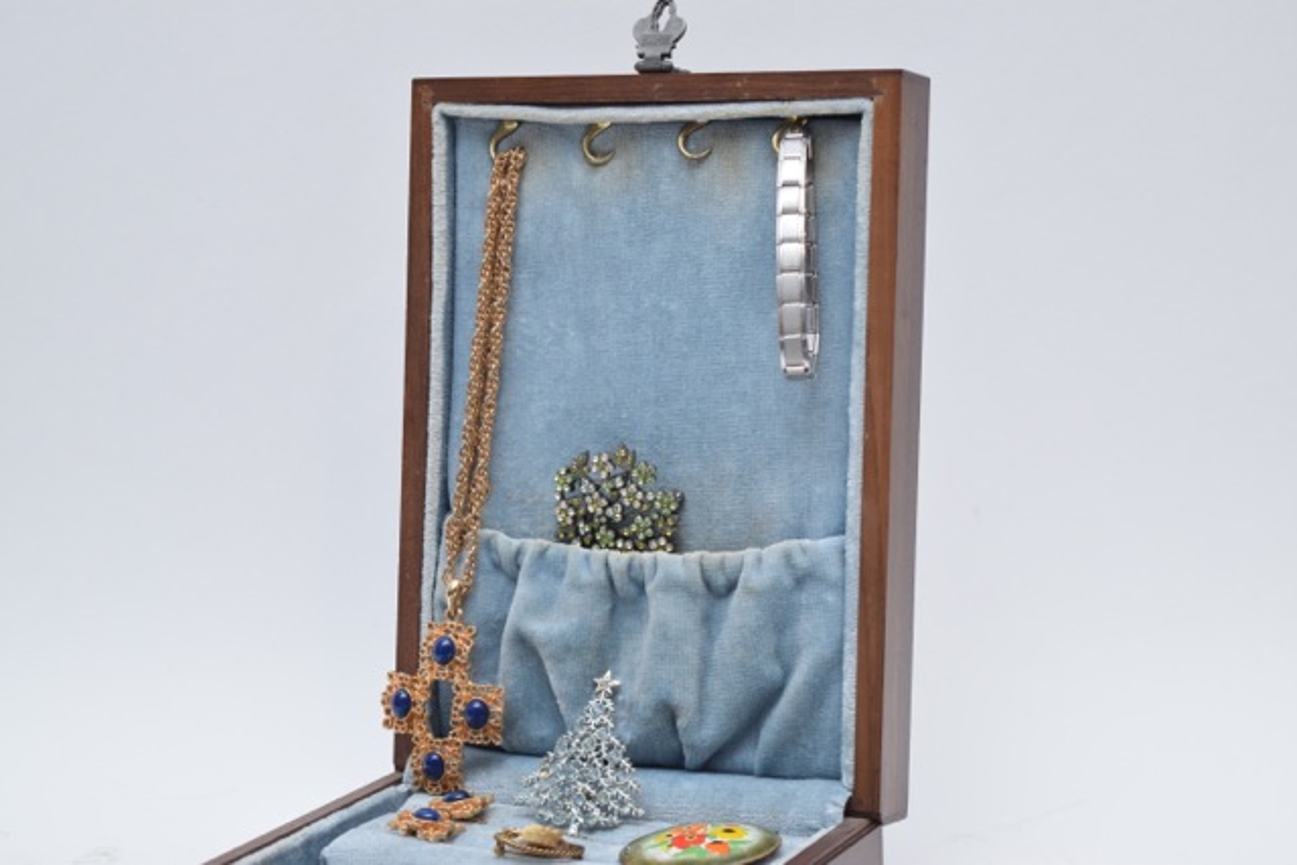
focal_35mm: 82
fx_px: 2973
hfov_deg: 24.6
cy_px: 432
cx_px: 648
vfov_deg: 16.6
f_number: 5.6
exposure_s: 1/125
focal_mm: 55
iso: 800
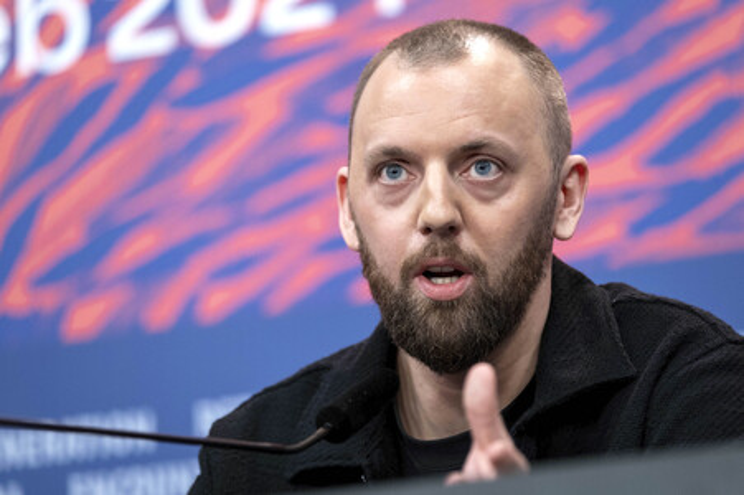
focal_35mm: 210
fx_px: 4337
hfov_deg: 9.8
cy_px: 248
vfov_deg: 6.5
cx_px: 372
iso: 1250
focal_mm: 140
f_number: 2.8
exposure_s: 1/250
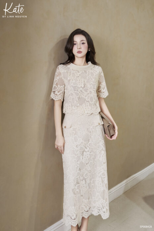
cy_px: 116
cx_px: 77
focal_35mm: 52
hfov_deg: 26.0
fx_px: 333
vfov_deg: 38.2
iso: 800
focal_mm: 52
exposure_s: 1/100
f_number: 2.8
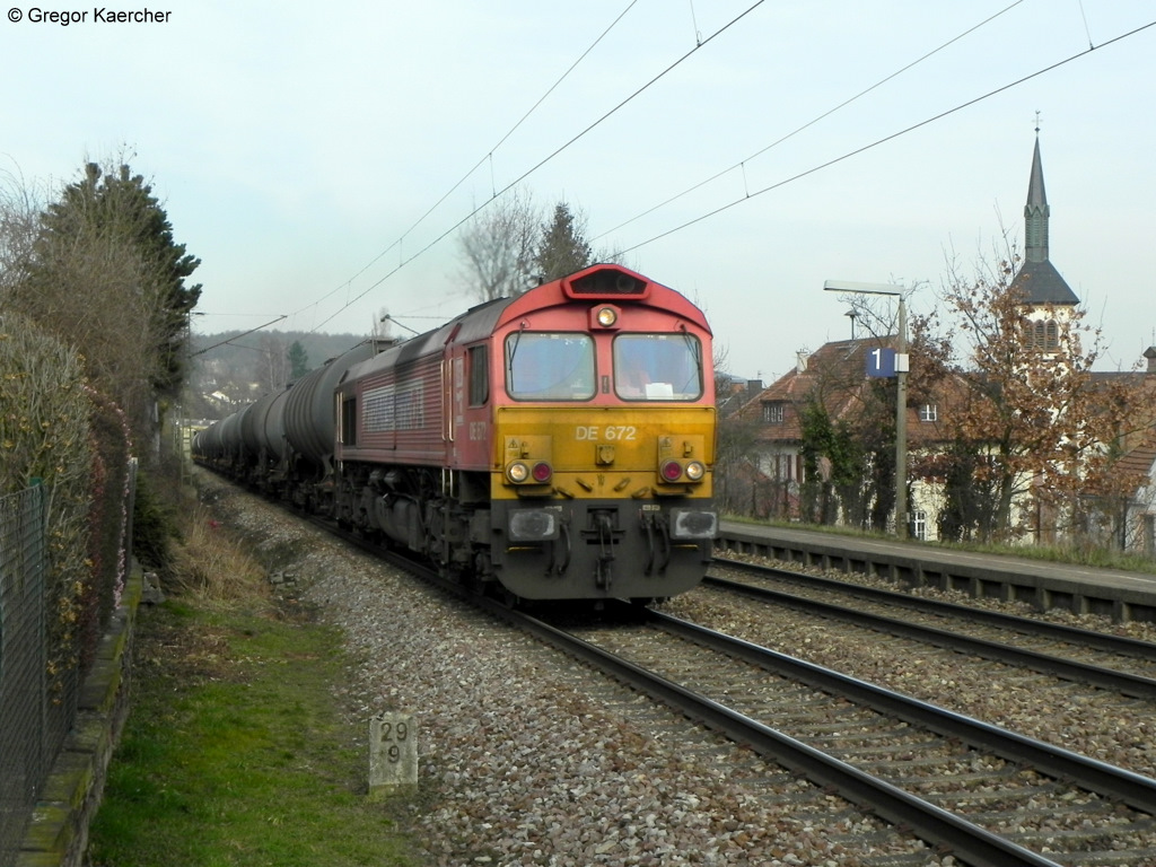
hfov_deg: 33.2
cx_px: 578
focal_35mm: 58
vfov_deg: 25.2
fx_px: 1937
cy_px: 434
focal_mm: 10.3
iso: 160
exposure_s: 1/500
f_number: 6.3
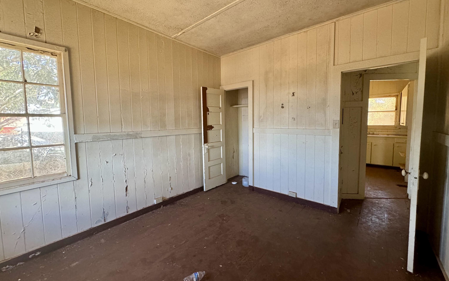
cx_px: 223
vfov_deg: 74.8
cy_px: 133
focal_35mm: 15
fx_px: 184
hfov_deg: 101.5
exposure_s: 1/92
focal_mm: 2.22
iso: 320
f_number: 2.2
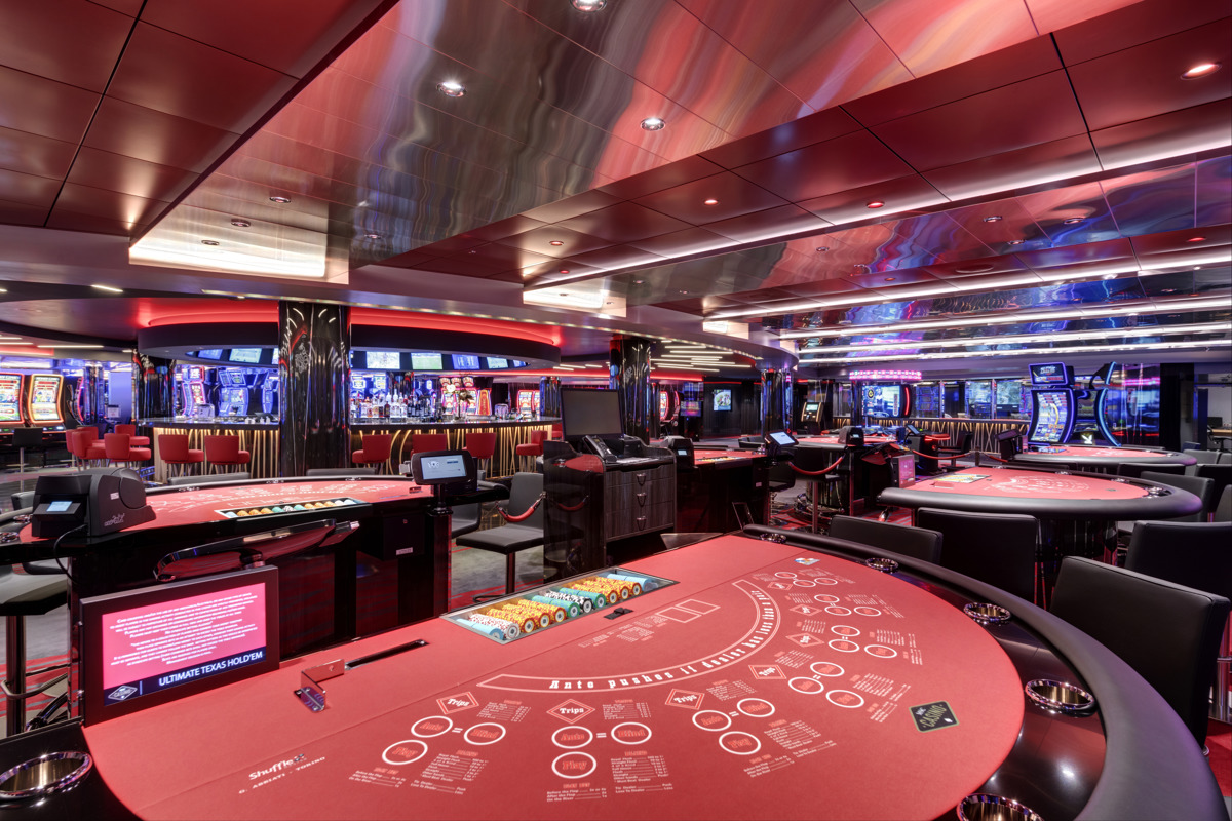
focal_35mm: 18
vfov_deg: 67.4
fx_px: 616
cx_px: 616
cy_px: 410
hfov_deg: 90.0
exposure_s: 1/2
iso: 500
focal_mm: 18
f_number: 11
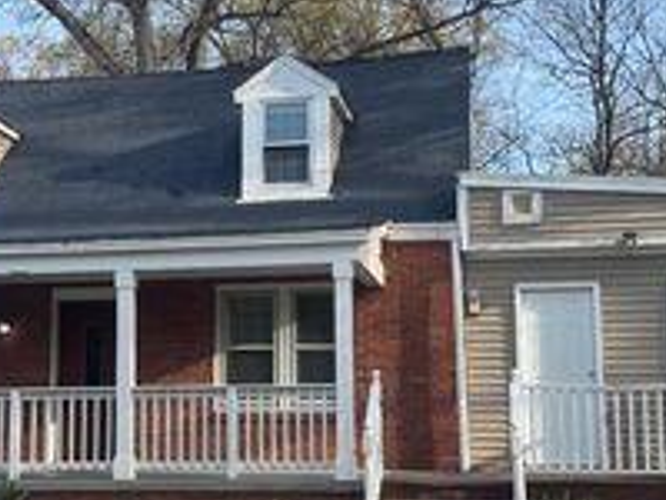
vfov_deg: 24.4
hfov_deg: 32.0
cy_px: 272
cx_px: 253
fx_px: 1154
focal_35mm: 60
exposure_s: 1/1597
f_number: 1.78
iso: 80
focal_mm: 6.76
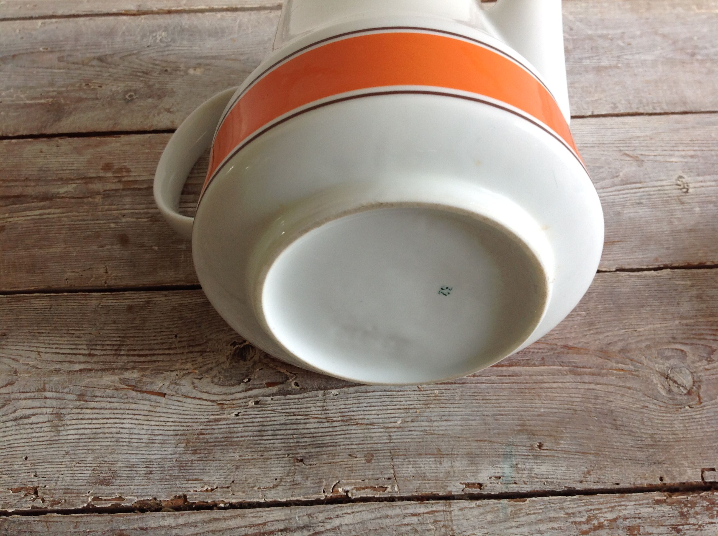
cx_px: 359
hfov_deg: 52.7
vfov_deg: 40.6
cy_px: 268
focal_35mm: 35
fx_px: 725
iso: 50
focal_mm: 4.28
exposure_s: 1/30
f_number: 2.4
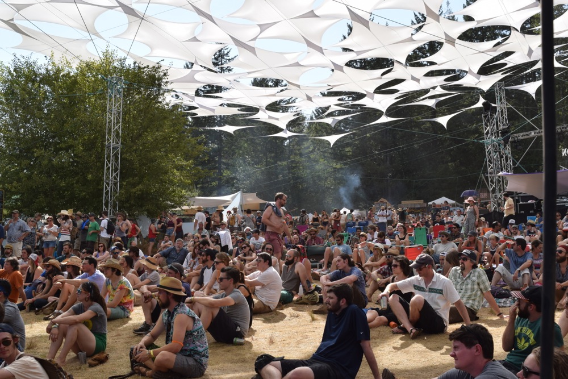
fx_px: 686
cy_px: 190
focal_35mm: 44
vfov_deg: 30.9
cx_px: 284
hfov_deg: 45.0
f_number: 10
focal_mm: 29
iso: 200
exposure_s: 1/400
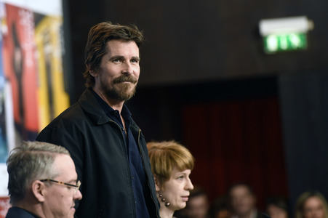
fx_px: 1821
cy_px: 109
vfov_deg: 6.9
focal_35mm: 200
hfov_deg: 10.3
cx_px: 164
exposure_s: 1/200
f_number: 3.5
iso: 1250
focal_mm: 200
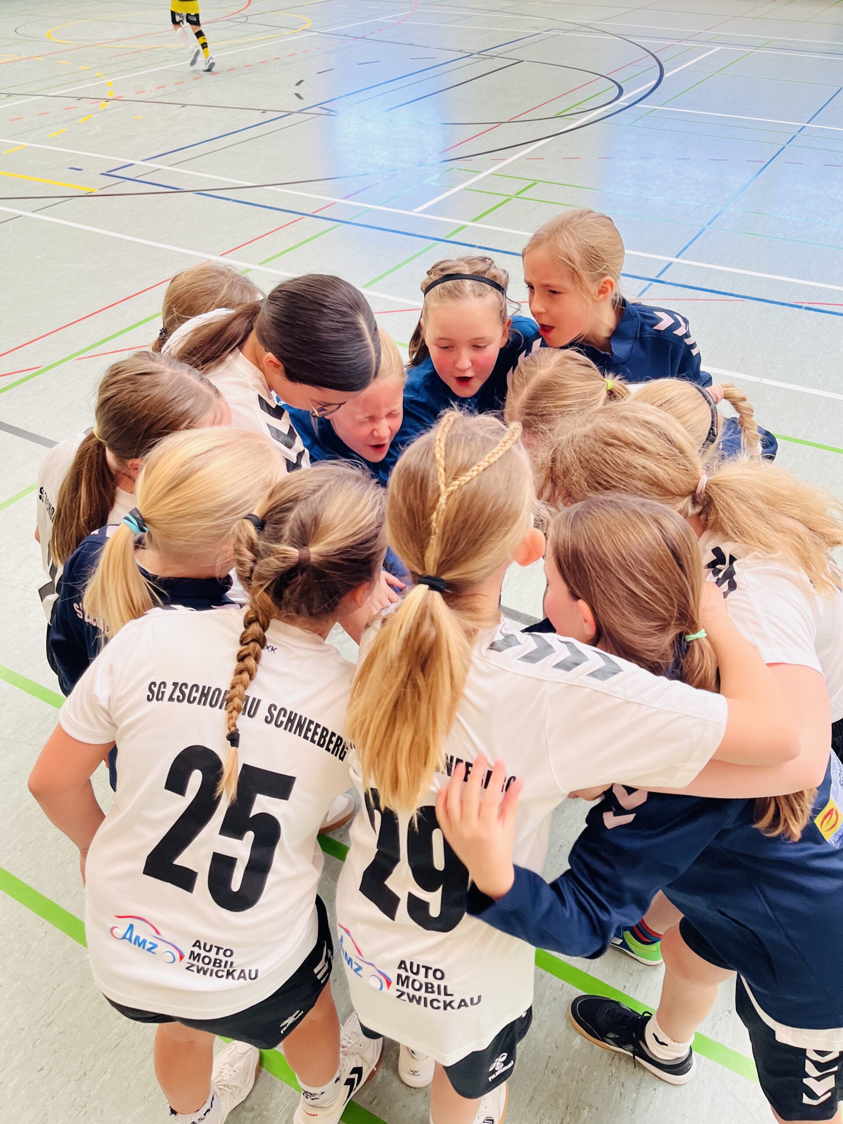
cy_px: 562
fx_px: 844
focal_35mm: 26
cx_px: 422
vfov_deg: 67.3
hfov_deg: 53.1
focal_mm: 5.1
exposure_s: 1/100
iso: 100
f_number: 1.6
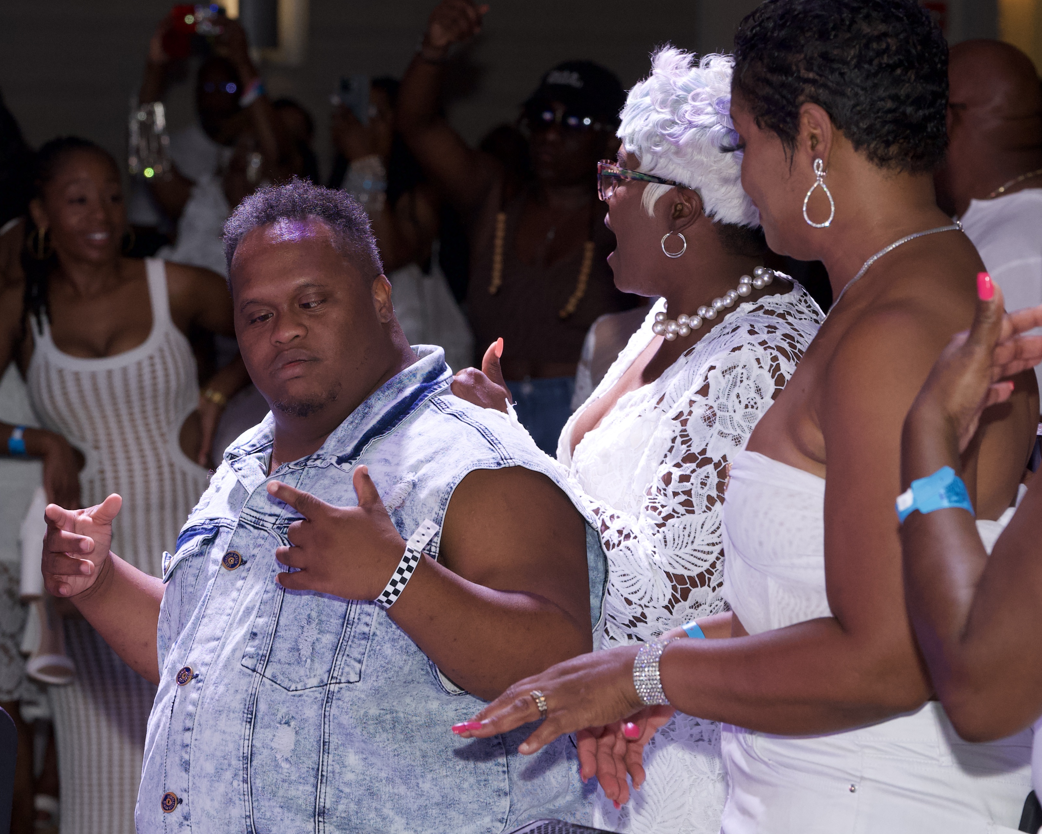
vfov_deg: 10.6
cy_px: 415
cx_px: 557
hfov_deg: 13.2
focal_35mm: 146
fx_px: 4503
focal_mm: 86
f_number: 5
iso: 1250
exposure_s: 1/200
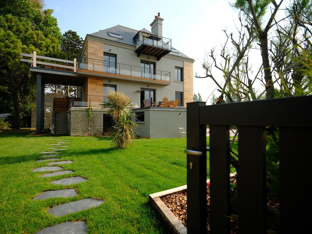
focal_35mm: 18
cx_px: 156
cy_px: 117
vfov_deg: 71.6
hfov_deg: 87.8
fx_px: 162
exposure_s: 1/400
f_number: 4
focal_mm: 23
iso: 100
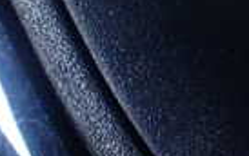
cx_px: 416
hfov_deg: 13.7
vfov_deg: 8.9
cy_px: -152
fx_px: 944
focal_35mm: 139
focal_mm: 5.4
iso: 800
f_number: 2.3
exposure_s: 1/40
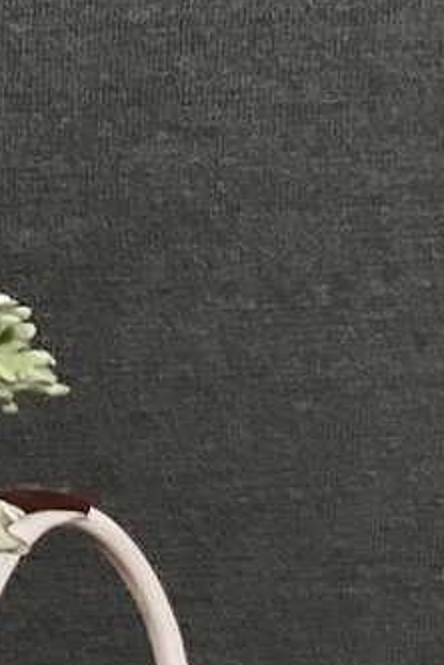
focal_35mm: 137
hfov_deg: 9.2
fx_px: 2534
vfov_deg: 15.0
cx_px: -517
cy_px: 327
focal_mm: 3
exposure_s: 1/30
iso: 400
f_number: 1.8
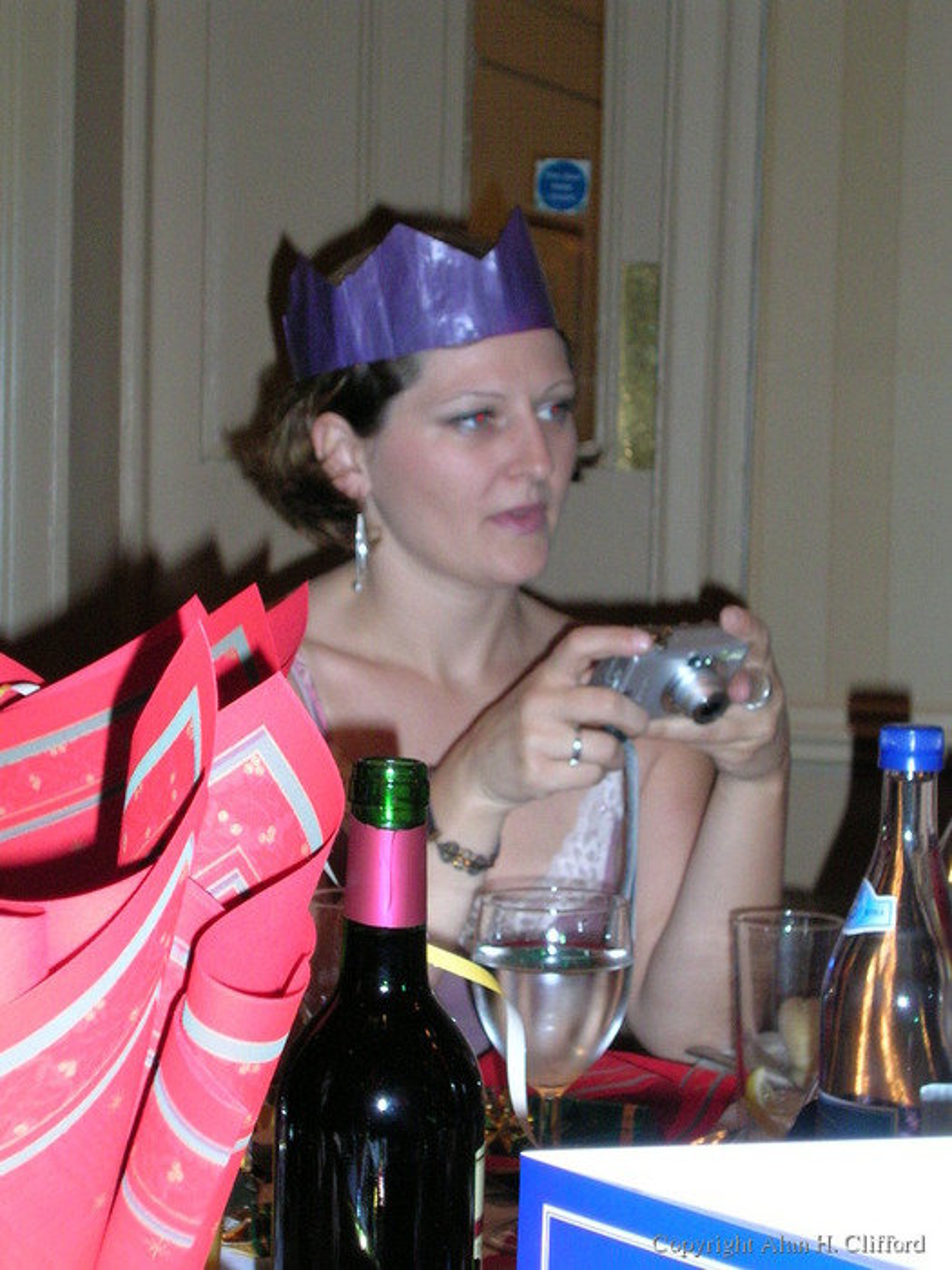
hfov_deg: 18.0
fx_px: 3007
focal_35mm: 82
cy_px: 635
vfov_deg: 23.8
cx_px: 476
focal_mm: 12.4
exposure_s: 1/60
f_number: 4.1
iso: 200
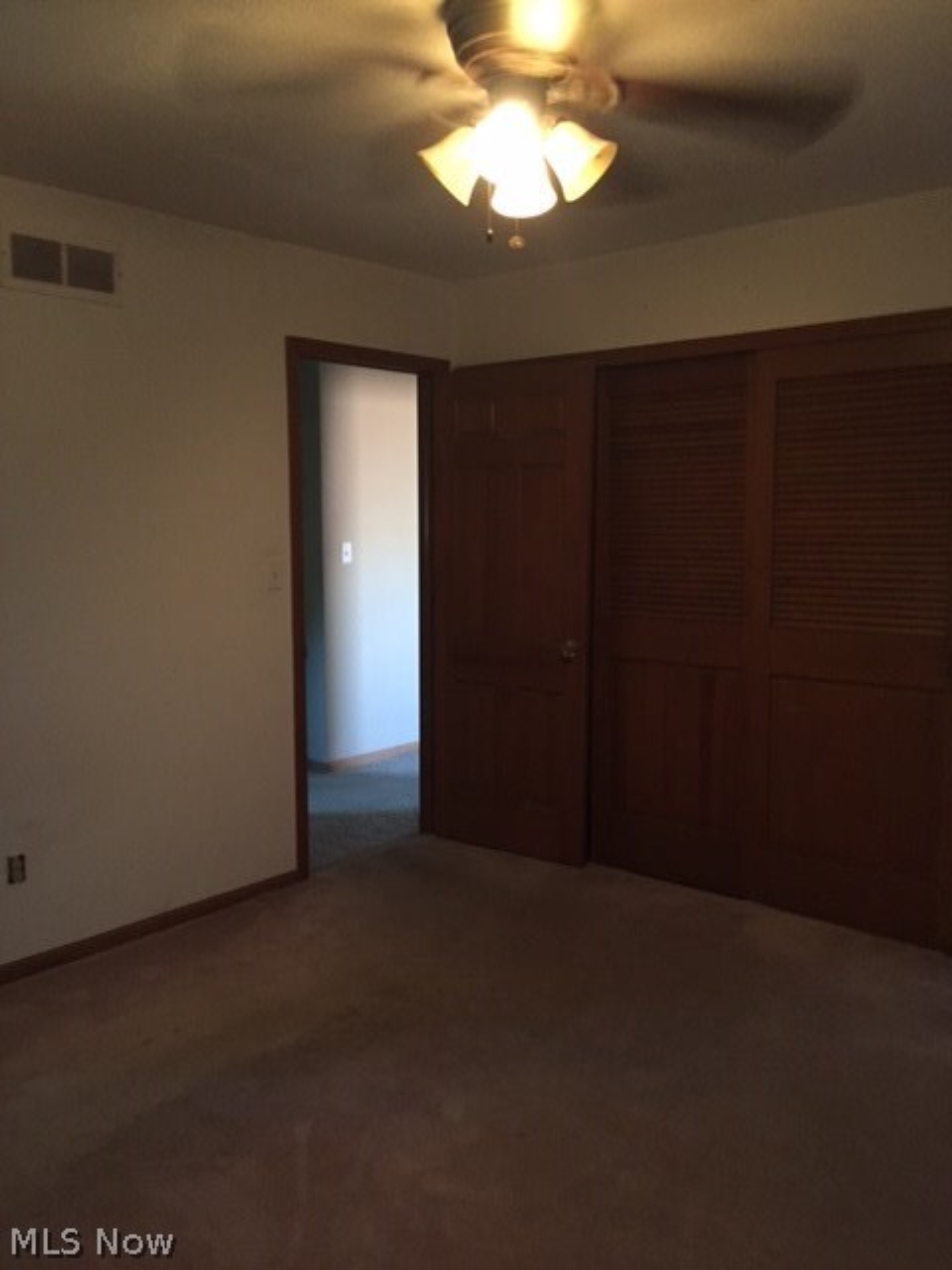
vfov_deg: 61.7
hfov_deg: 48.2
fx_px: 1063
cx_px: 476
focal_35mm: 29
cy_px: 635
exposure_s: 1/15
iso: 250
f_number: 2.2
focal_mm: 4.15
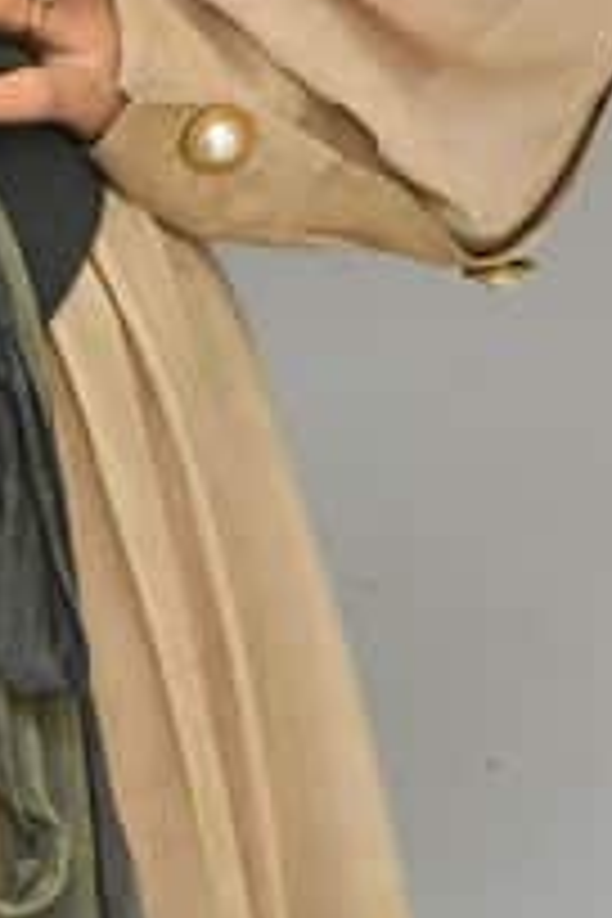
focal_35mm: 432
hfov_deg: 3.2
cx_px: -378
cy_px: -436
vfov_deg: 4.7
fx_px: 11015
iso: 2000
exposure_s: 1/125
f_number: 6.3
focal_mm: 92
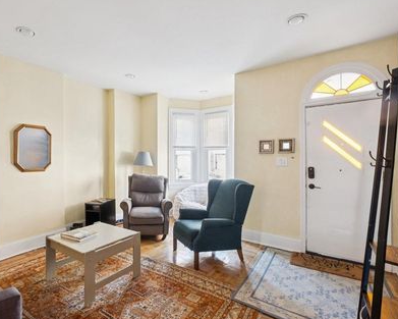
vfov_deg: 73.8
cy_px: 161
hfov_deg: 85.3
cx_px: 160
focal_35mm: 18
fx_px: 212
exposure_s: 1/3.33
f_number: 8
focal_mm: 10
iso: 250
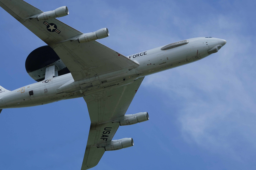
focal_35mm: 200
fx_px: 1422
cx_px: 128
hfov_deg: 10.3
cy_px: 85
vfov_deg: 6.9
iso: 640
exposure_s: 1/1000
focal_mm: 200
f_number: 13
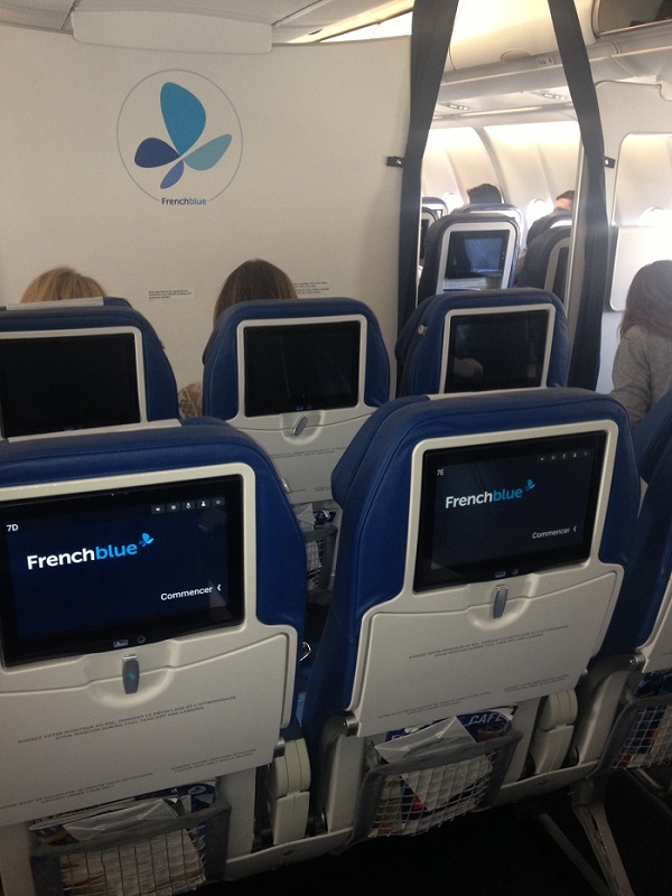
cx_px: 336
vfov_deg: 52.6
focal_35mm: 35
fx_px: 906
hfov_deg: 40.7
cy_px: 448
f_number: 2.4
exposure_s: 1/20
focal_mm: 4.28
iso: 125
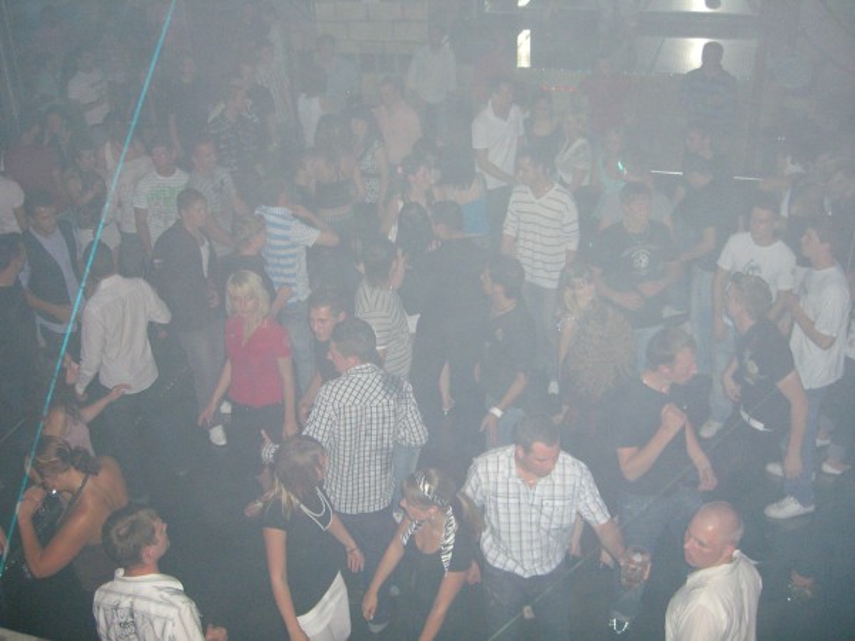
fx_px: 939
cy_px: 320
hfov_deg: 49.0
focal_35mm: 38
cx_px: 428
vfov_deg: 37.7
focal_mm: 7.9
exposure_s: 1/60
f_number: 2.8
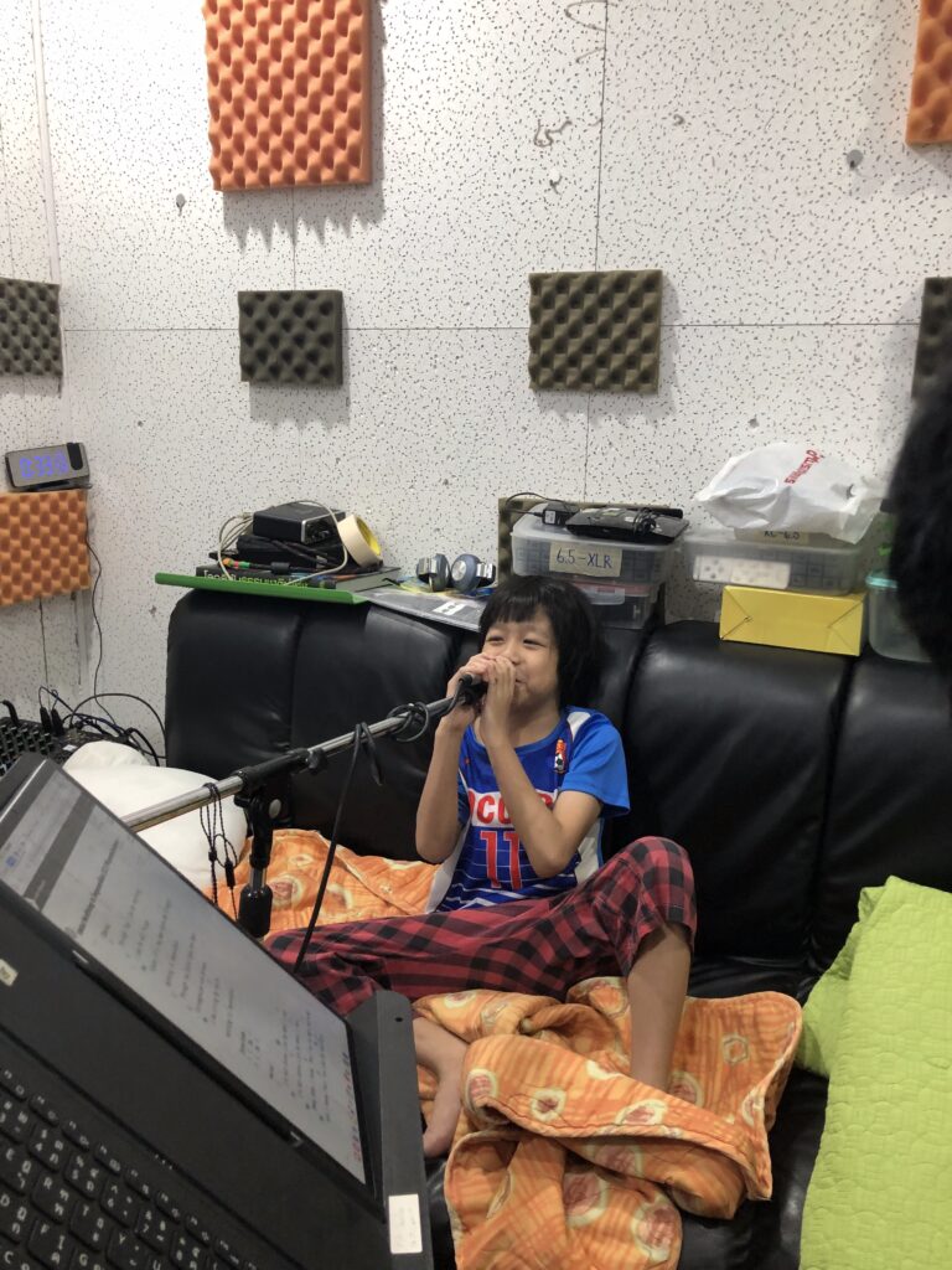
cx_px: 476
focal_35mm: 28
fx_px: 1027
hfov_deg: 49.7
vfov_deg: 63.4
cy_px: 635
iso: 64
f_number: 1.8
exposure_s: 1/17
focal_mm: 4
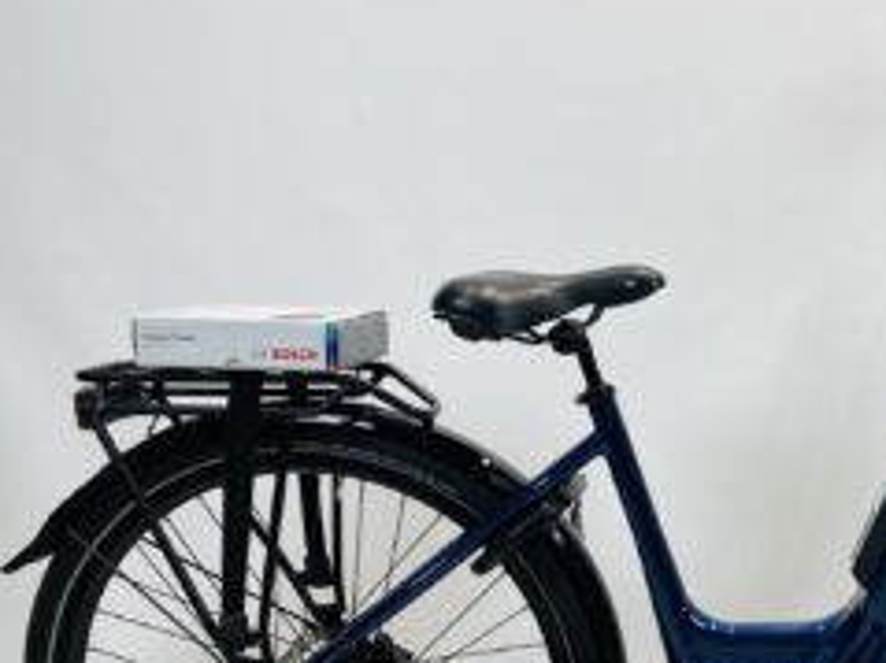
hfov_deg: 36.1
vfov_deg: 29.5
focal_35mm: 49
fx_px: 1254
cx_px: 827
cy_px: 426
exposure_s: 1/100
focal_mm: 4.25
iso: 50
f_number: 1.8
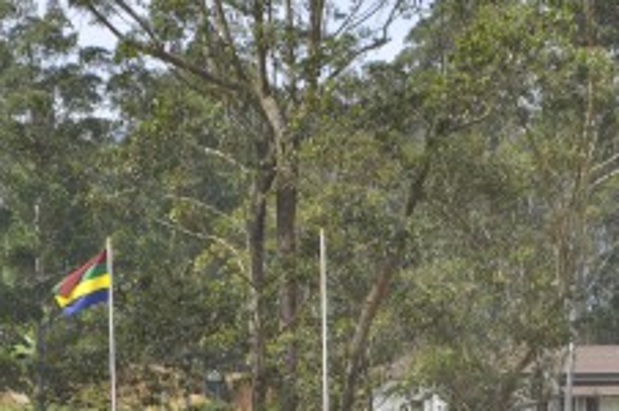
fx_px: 4790
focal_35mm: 279
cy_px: 534
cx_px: 794
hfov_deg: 7.3
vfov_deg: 4.9
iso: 200
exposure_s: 1/100
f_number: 14
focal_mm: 70
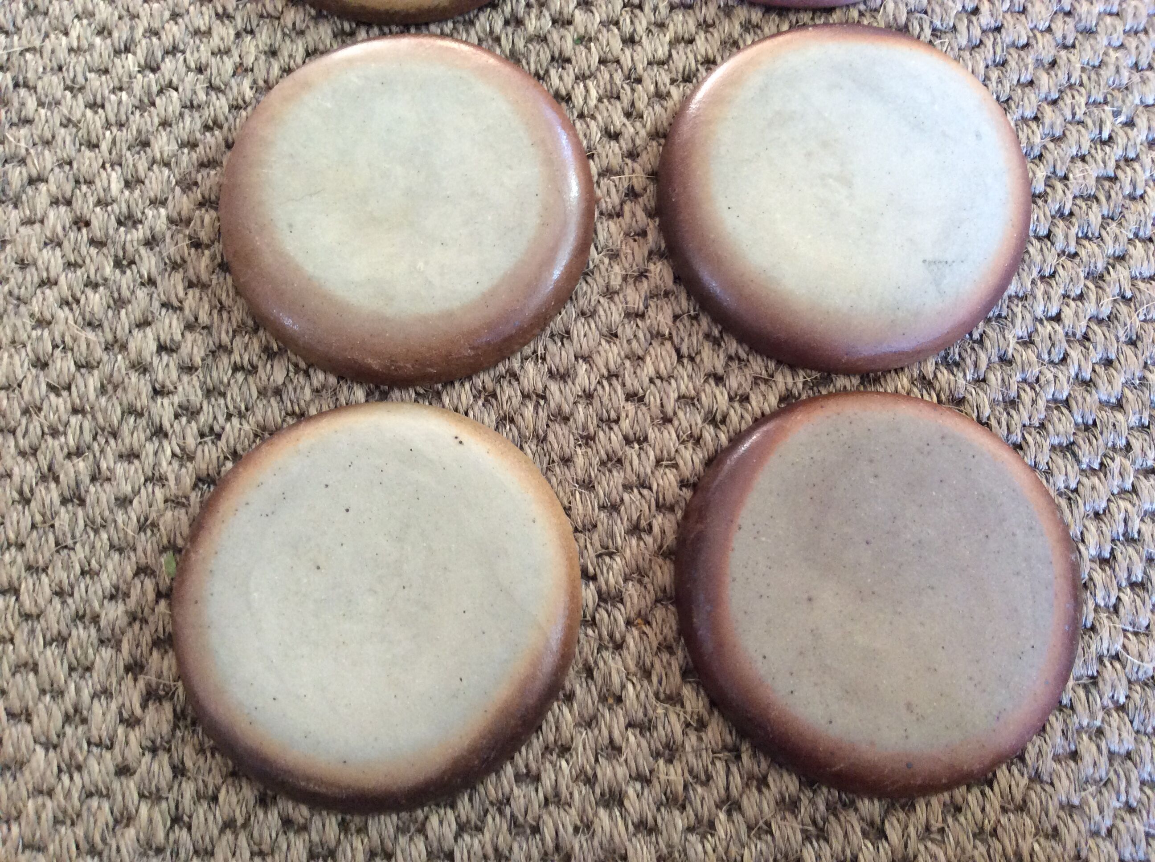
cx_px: 578
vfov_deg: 44.1
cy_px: 431
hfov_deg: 56.9
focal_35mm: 32
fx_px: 1066
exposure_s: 1/25
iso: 125
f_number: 2.4
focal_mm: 3.3
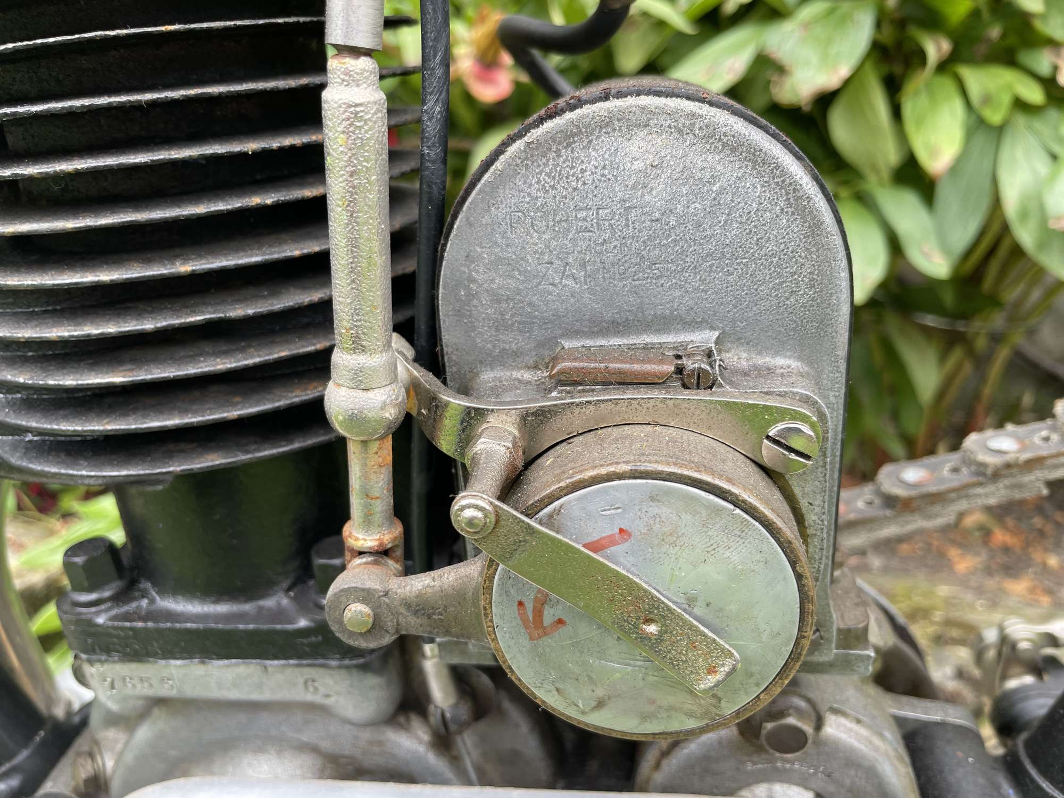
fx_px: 799
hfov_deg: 67.3
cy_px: 399
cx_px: 532
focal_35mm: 26
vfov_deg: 53.1
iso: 40
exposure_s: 1/121
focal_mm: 4.2
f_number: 1.6
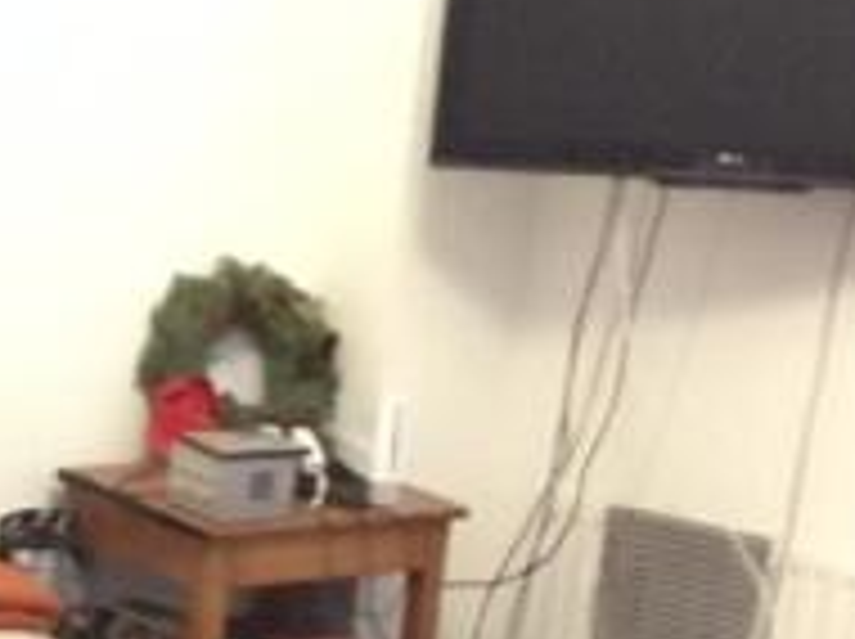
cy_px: 695
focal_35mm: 89
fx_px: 2195
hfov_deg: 20.4
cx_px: -214
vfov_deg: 16.1
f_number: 2.2
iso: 2000
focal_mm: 4.15
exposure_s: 1/17
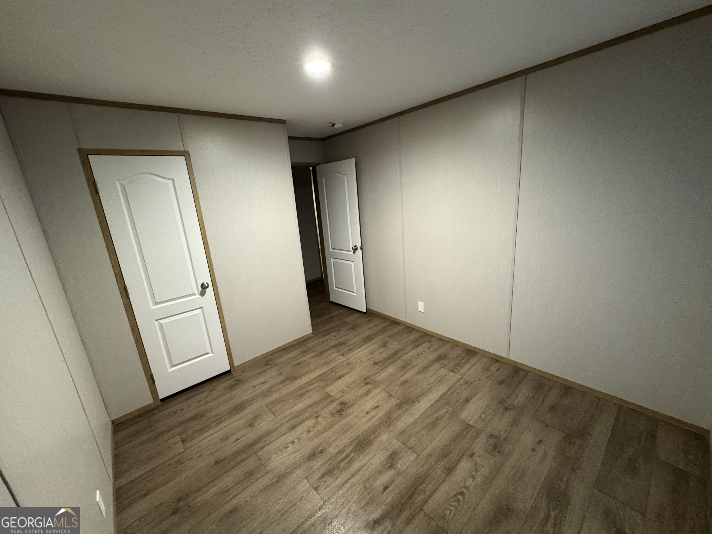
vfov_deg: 85.7
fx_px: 288
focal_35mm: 14
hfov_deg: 102.1
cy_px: 267
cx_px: 356
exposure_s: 1/60
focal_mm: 2.22
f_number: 2.2
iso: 640
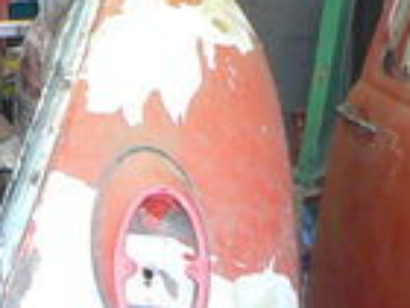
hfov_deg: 11.2
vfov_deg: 9.0
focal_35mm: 165
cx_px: -308
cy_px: 56
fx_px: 1954
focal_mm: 6
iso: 160
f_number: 2.8
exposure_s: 1/30
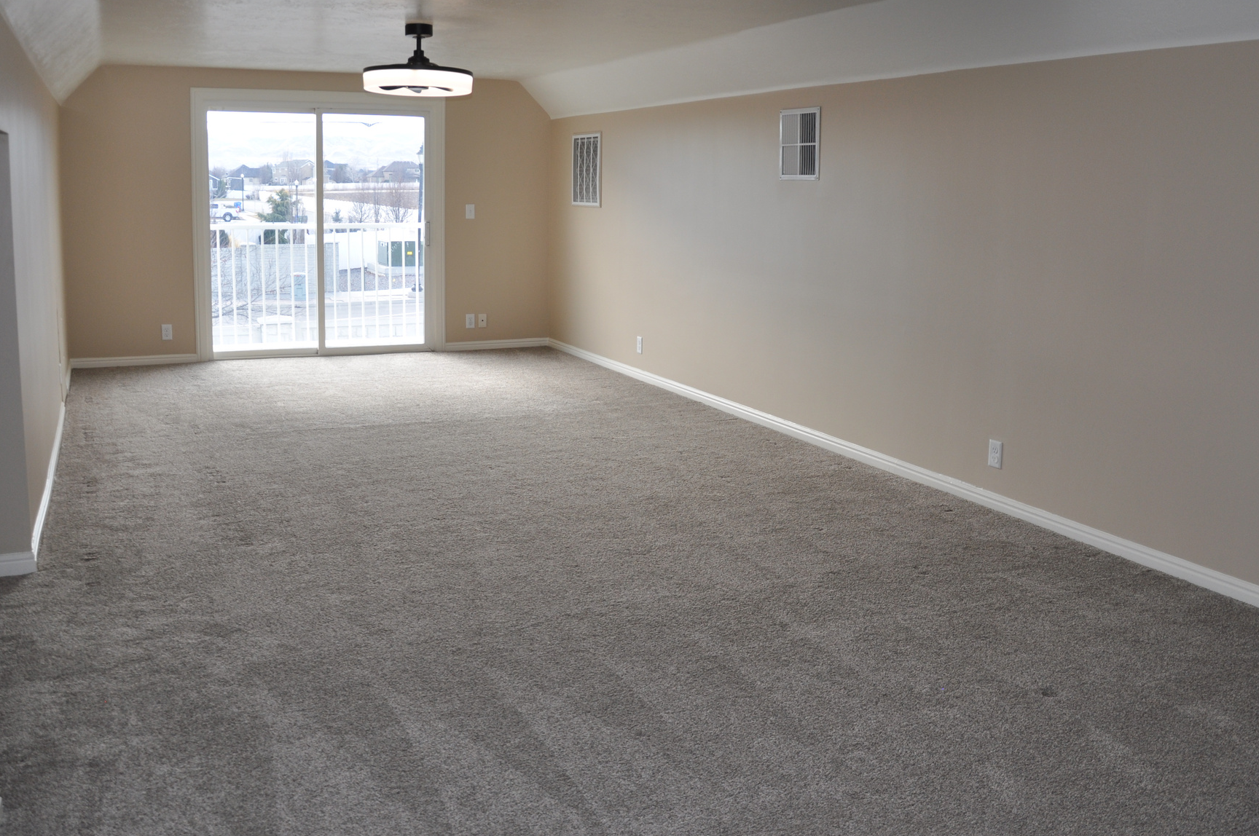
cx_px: 627
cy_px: 347
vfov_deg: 40.9
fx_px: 1118
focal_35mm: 32
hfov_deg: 58.8
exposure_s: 1/200
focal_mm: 18
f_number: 3.5
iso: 220
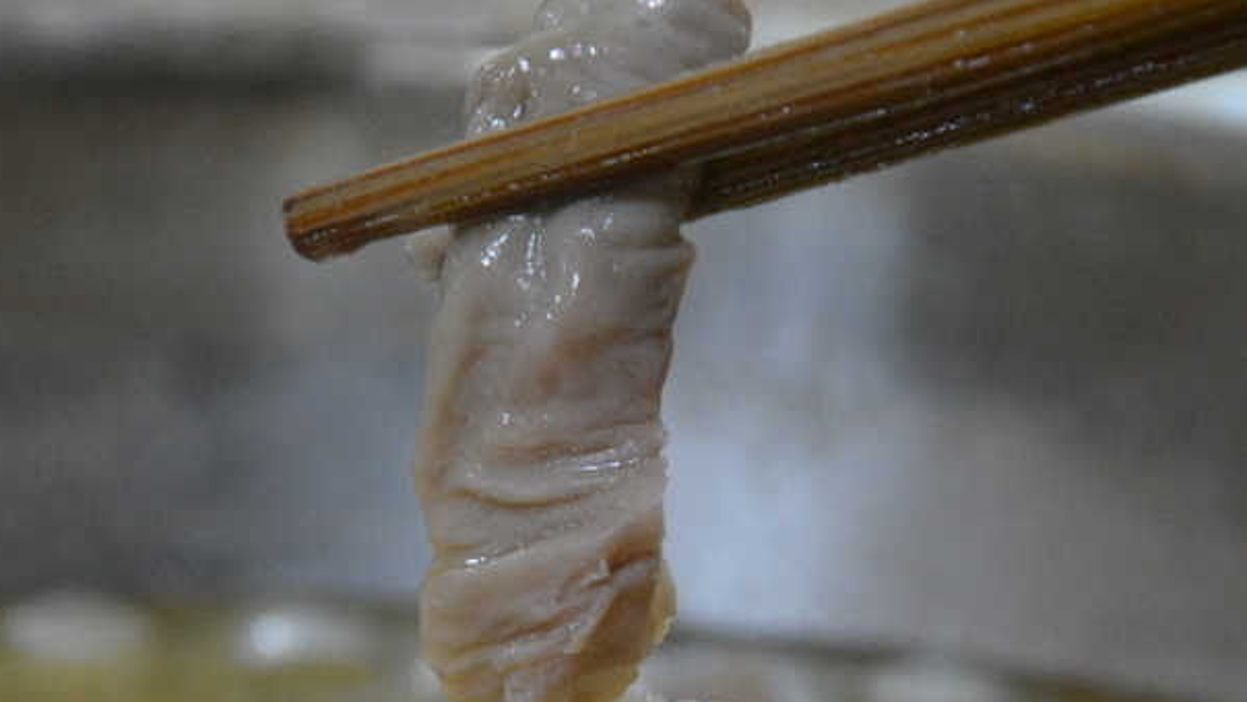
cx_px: 547
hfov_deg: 7.7
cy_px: 653
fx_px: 9256
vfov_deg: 4.3
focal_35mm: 280
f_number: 8
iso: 4500
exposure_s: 1/100
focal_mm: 105
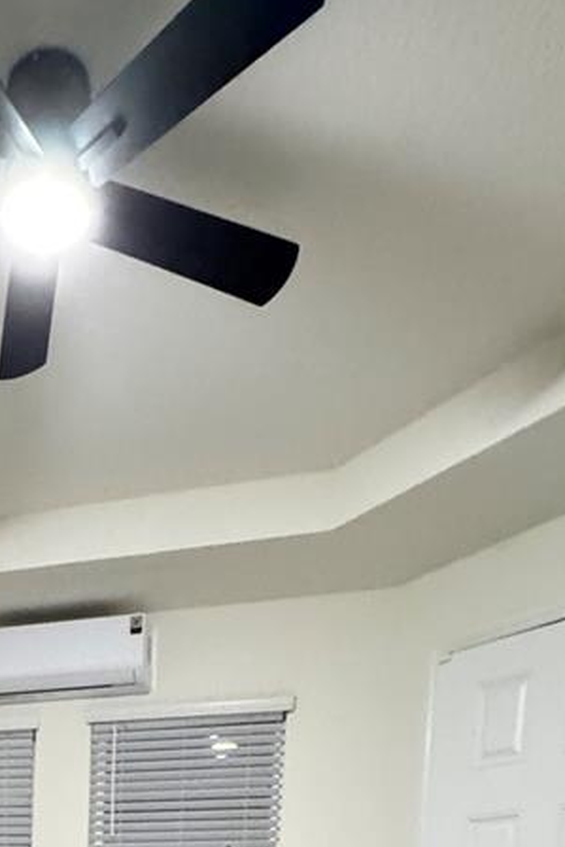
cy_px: 1059
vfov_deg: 36.1
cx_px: -13
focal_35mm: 39
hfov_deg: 31.4
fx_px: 917
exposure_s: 1/40
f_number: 2.2
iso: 1250
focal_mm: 2.22
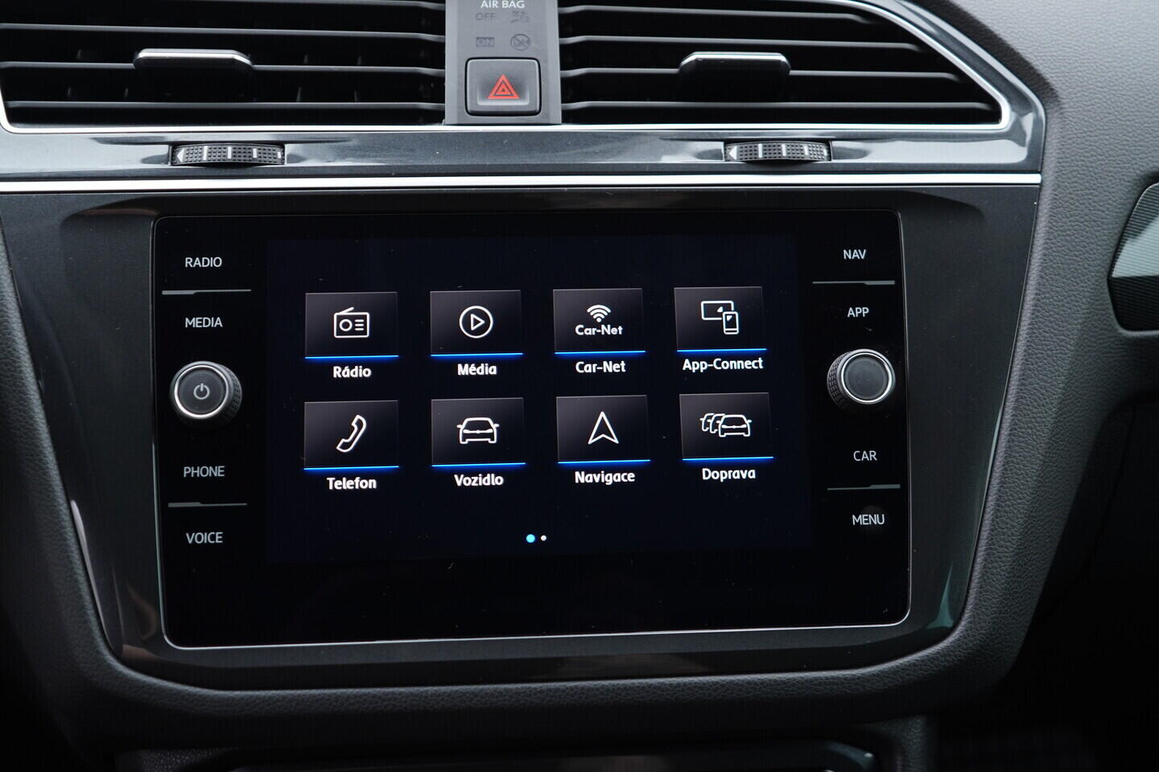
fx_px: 1159
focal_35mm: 36
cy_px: 386
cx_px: 580
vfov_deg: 36.9
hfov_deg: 53.1
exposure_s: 1/40
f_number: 2.8
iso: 200
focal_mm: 24
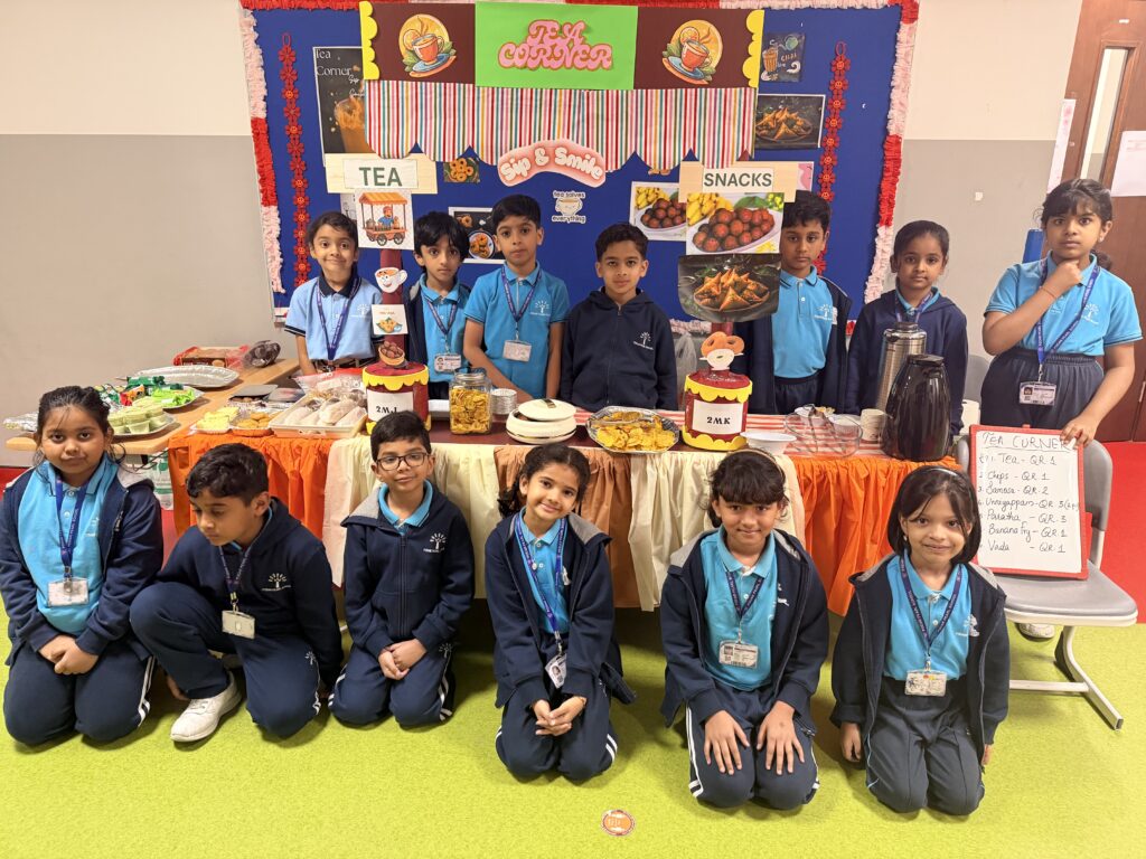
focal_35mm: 24
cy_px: 430
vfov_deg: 56.8
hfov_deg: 71.6
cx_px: 573
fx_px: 795
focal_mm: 6.76
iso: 400
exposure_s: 1/50
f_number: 1.78
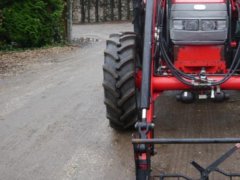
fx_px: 388
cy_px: 46
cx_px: 201
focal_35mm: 56
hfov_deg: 33.1
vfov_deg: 25.8
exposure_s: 1/60
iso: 200
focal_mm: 15
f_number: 3.6
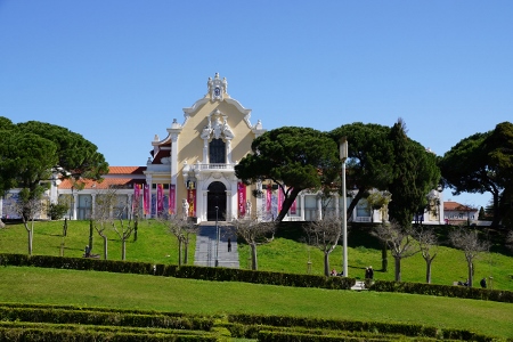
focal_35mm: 52
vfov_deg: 25.8
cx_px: 256
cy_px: 171
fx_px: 748
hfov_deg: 37.9
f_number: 11
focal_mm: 35
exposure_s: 1/160
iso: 100
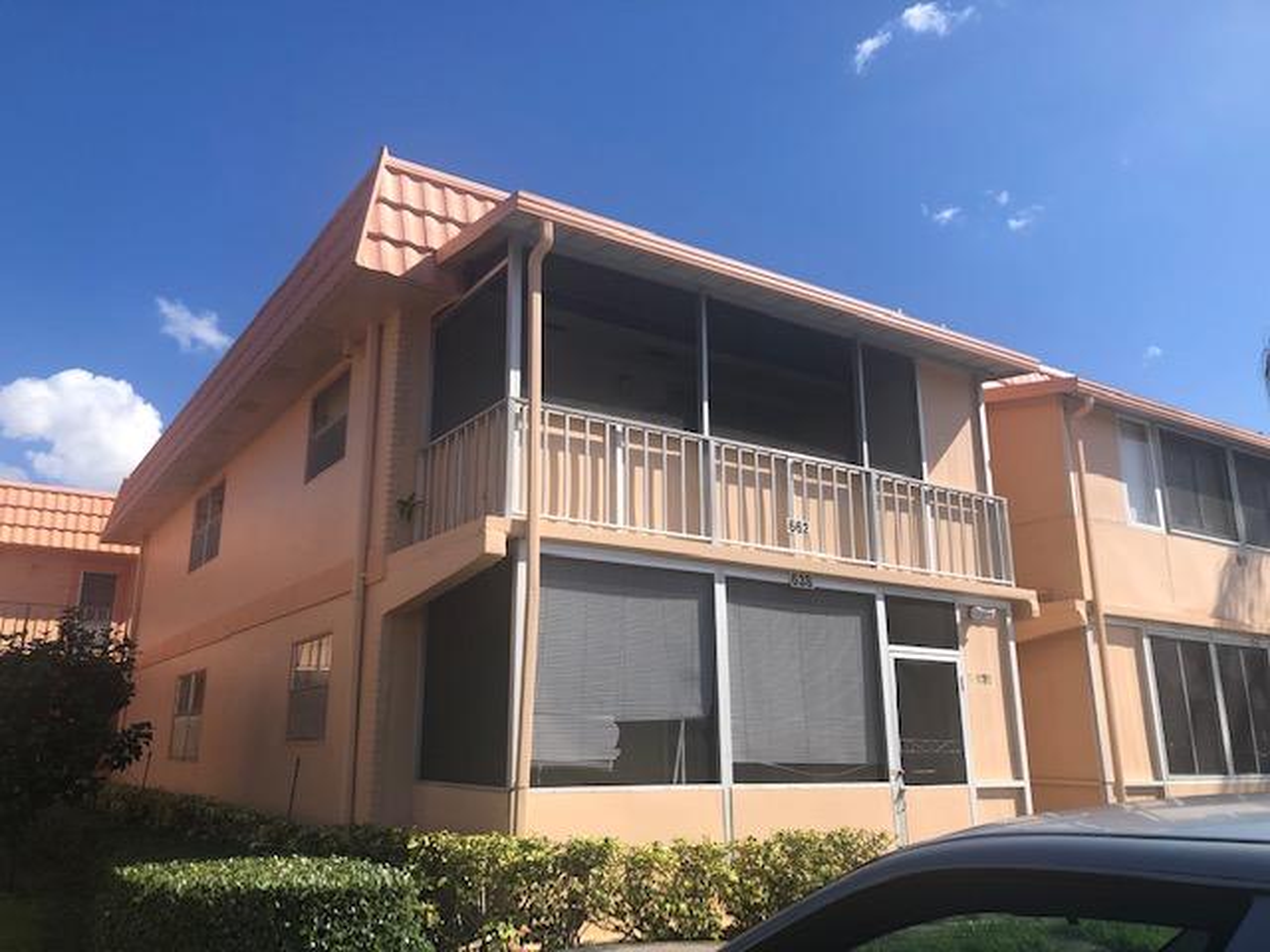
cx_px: 635
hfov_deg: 63.4
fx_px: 1027
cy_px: 476
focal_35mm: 28
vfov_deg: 49.7
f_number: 1.8
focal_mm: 3.99
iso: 20
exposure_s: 1/2000
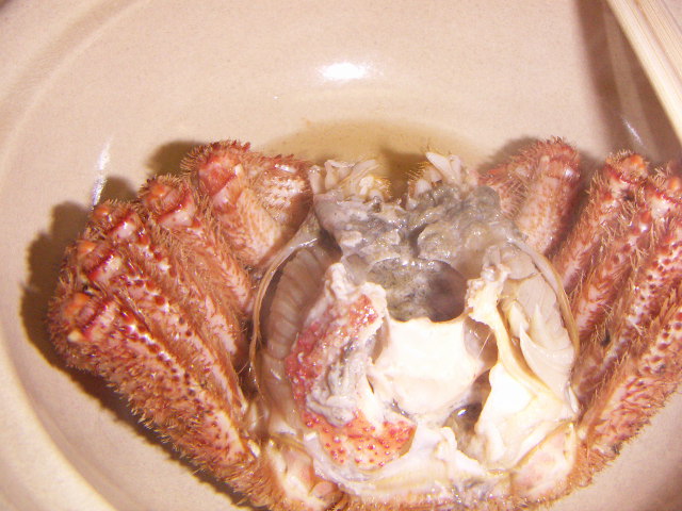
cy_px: 256
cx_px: 341
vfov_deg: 39.7
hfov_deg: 51.4
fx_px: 709
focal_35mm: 36
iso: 200
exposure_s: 1/50
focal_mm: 4.7
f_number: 6.7
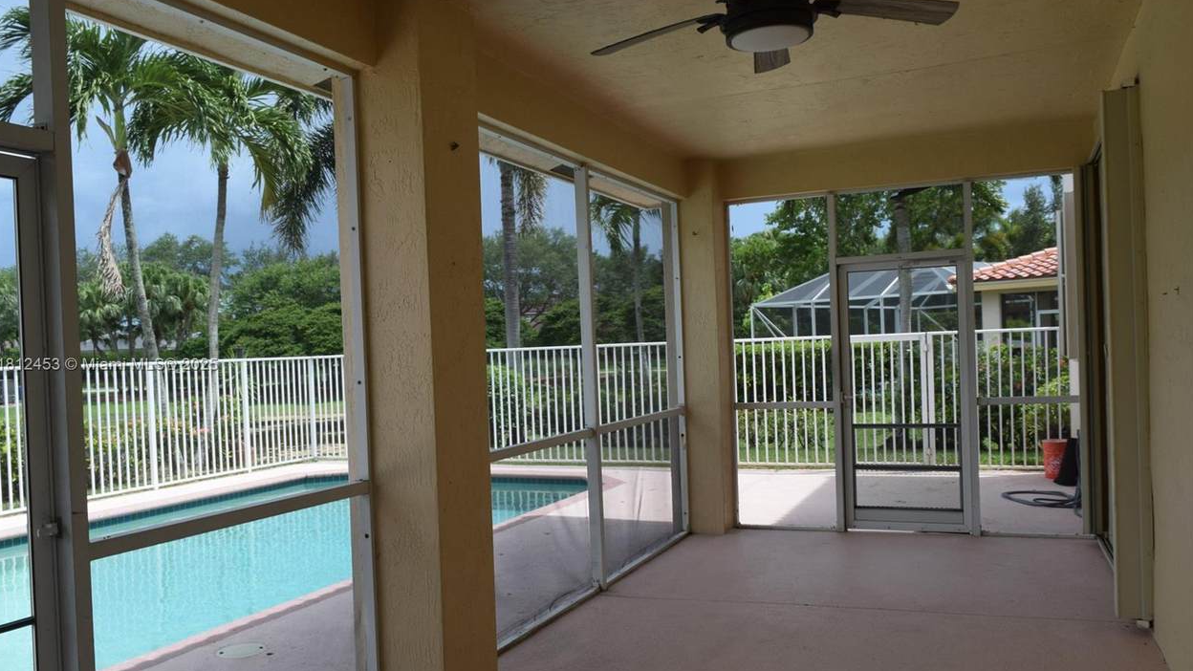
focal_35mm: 29
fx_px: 917
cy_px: 366
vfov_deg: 40.1
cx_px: 585
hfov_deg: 66.1
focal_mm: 18
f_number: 8
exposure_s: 1/250
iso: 320
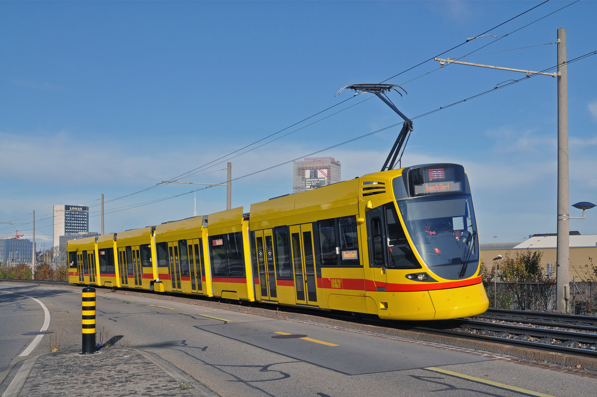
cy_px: 198
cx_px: 298
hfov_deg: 49.6
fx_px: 646
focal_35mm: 39
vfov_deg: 34.1
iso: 250
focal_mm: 26
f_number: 7.1
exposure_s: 1/1000
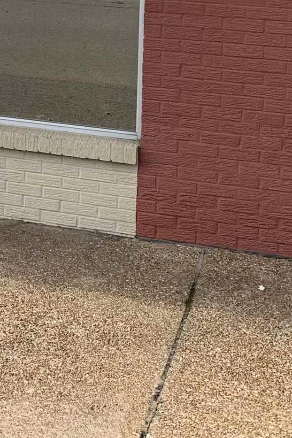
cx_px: -164
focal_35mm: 89
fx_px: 1083
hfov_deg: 14.2
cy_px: -82
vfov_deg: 21.3
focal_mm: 4.25
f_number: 1.8
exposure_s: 1/1088
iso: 25
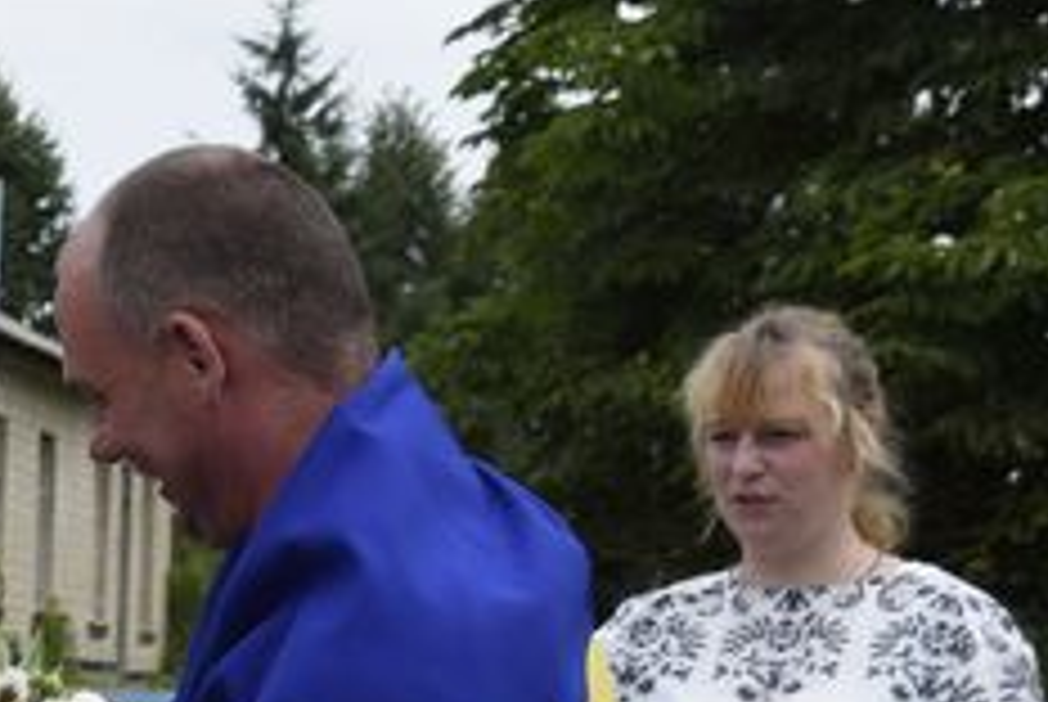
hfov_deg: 12.0
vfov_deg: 8.3
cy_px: 740
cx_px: -499
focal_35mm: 164
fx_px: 4780
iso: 200
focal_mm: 34
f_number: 9
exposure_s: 1/320
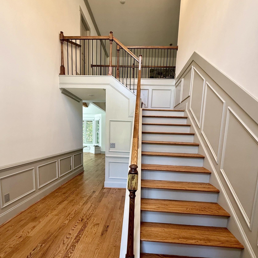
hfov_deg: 84.0
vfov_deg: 83.0
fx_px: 143
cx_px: 130
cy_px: 154
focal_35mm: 17
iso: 160
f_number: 2.2
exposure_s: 1/60
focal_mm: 2.22
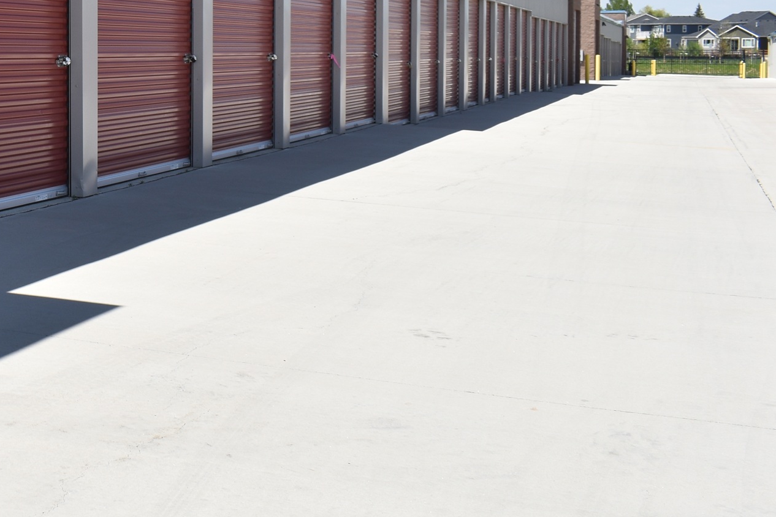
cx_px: -80
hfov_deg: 28.5
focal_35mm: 64
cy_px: 115
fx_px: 1379
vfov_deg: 21.0
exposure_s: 1/250
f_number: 8
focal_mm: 18
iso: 100
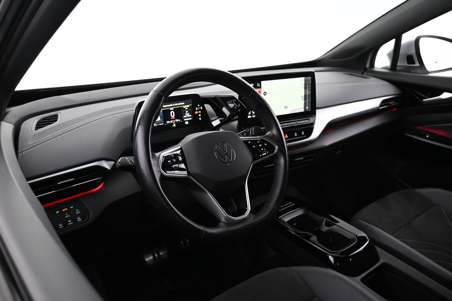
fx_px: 377
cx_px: 226
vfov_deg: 43.6
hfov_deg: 61.9
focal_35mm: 30
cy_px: 150
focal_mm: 20
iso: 1600
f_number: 3.8
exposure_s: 1/25
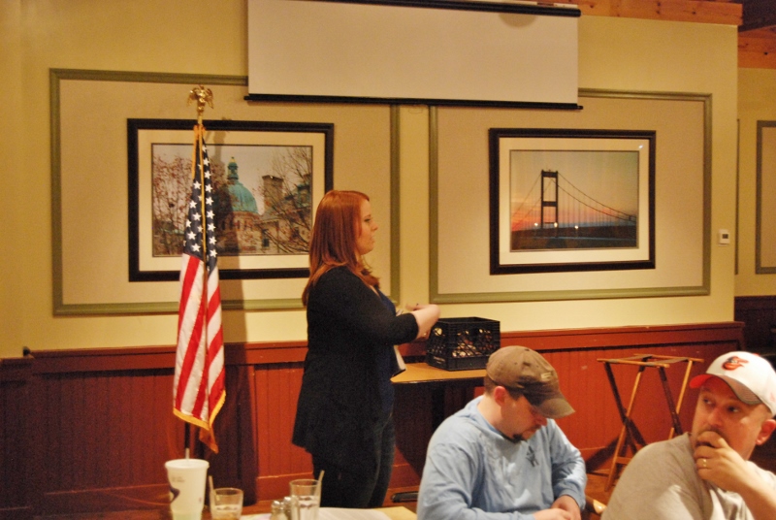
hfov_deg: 35.0
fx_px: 1230
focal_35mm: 57
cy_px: 260
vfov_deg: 23.9
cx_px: 388
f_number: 5
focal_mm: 38
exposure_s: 1/20
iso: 1600
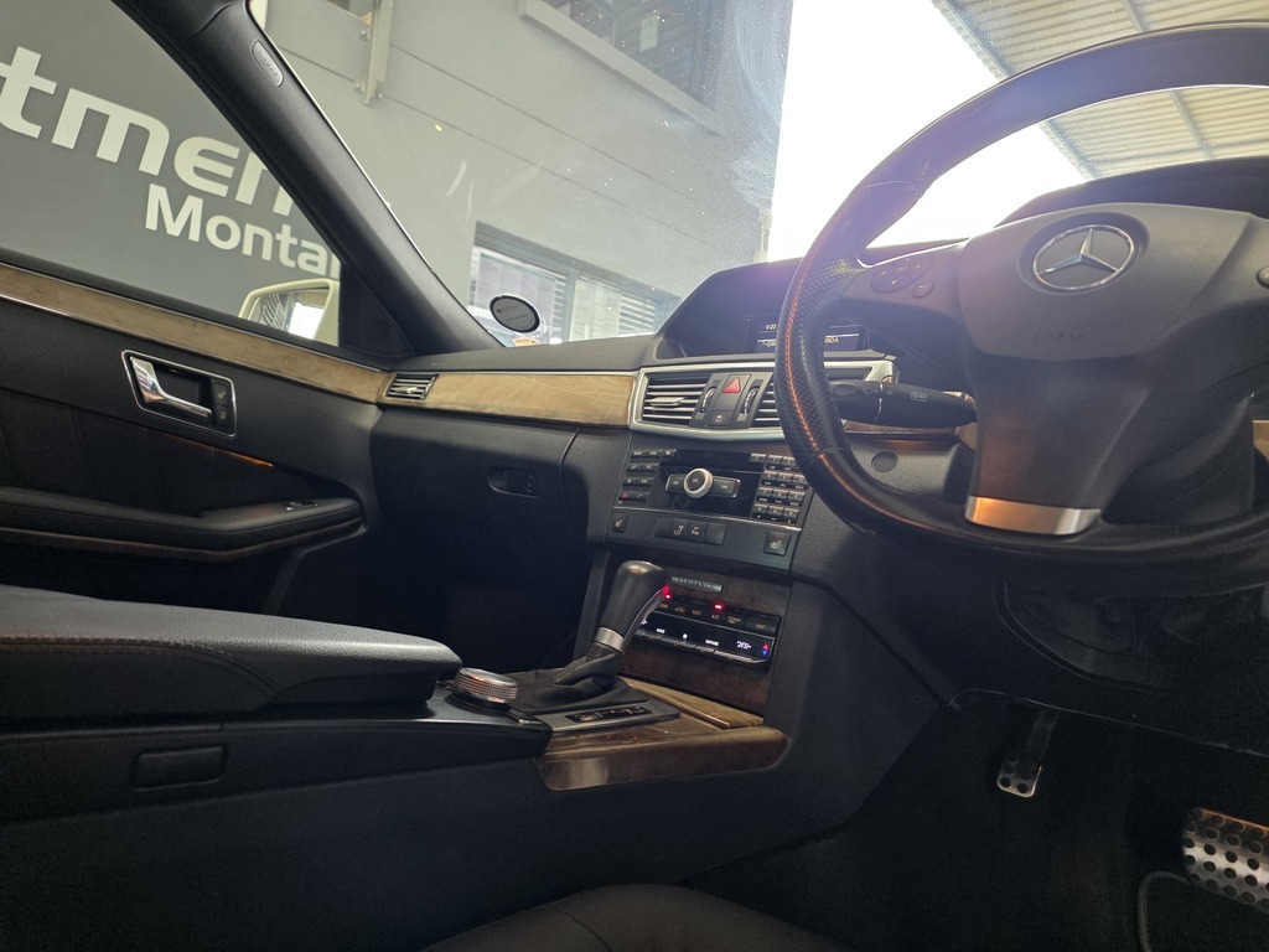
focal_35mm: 23
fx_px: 843
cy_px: 476
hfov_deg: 73.9
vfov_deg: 58.9
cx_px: 634
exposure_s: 1/100
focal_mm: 6.25
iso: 320
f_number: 1.7
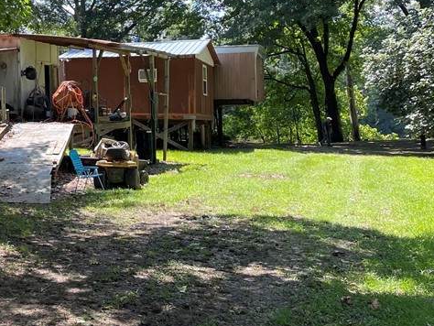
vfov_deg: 26.5
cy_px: 60
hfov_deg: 31.8
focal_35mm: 54
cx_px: -31
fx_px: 677
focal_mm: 5.1
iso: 32
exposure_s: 1/368
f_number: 1.6
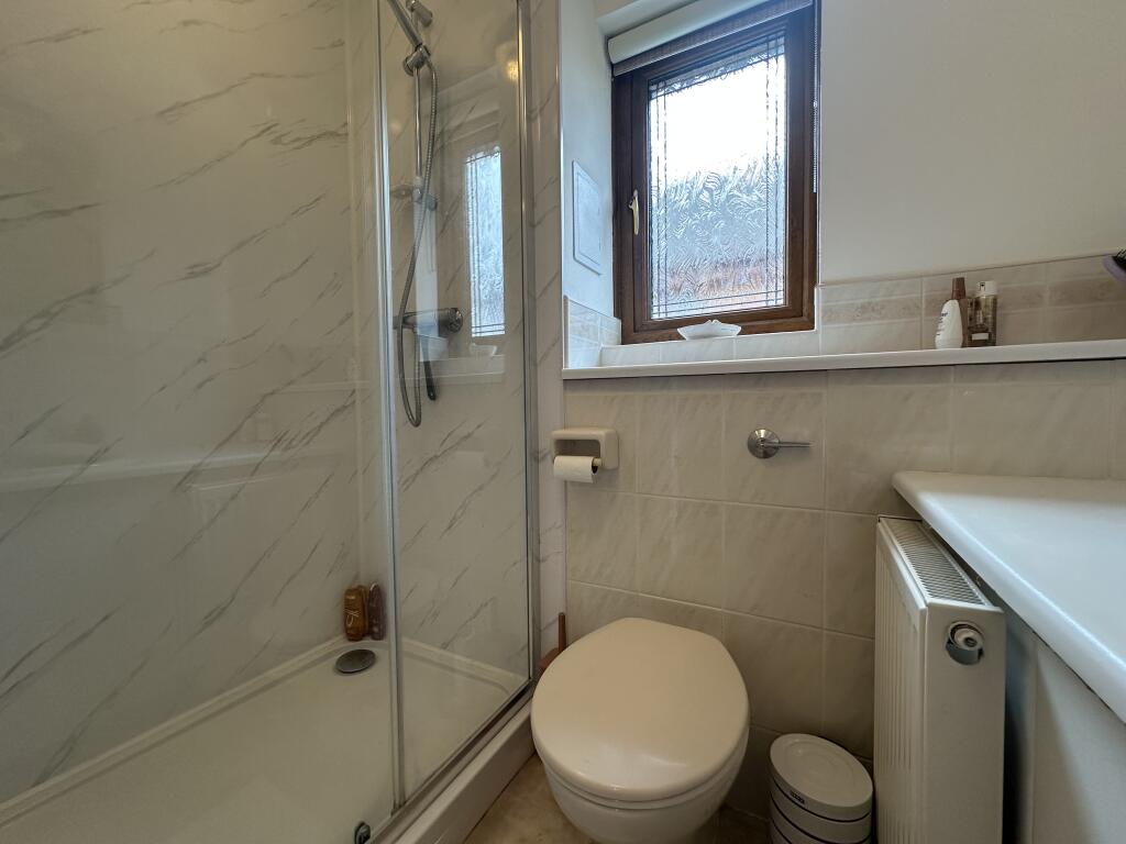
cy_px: 422
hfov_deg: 102.1
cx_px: 563
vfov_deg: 85.7
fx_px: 455
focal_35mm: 14
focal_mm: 2.22
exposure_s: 1/100
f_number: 2.2
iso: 160
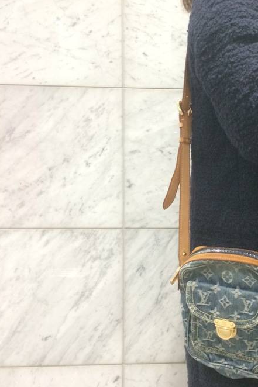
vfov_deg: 47.4
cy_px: 192
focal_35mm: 41
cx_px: 194
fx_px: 441
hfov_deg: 32.0
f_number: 2.2
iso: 250
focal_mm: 4.15
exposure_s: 1/33
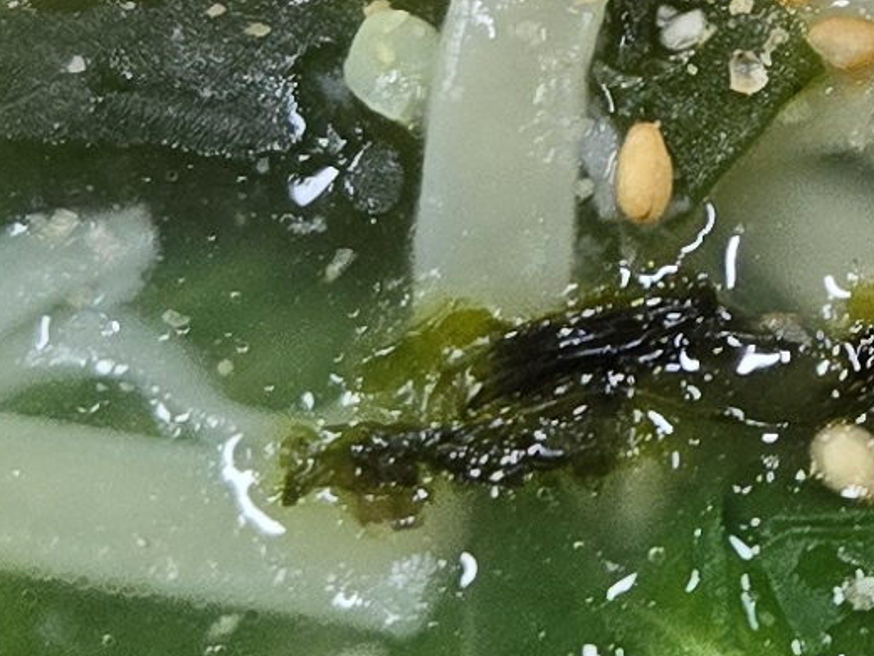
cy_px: -93
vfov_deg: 8.3
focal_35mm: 177
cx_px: 866
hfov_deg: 11.1
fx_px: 4469
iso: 160
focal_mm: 5.4
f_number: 1.8
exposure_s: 1/120
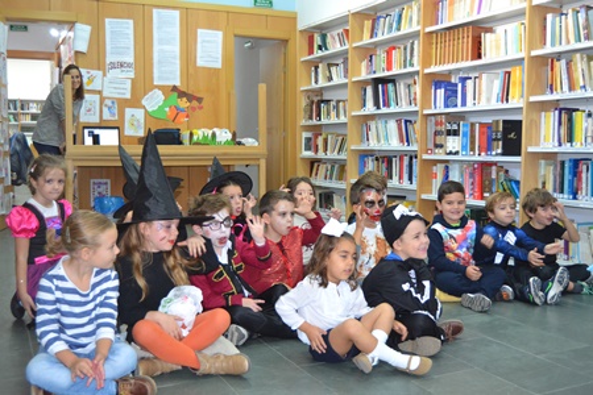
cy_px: 198
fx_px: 642
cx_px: 296
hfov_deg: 49.6
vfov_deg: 34.2
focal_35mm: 39
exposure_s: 1/60
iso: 1100
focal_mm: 26
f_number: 4
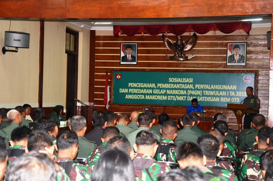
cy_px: 90
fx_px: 511
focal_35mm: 68
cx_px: 136
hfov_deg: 29.9
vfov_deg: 20.1
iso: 800
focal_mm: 45
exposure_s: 1/60
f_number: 4.8
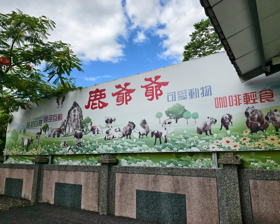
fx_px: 199
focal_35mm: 24
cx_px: 142
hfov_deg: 70.3
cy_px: 112
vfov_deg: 58.8
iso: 72
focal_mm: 6.54
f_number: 1.57
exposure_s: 1/2899
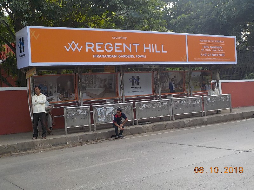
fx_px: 345
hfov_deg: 40.4
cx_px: 127
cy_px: 95
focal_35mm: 47
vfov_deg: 30.9
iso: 125
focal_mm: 6.4
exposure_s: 1/200
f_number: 4.2
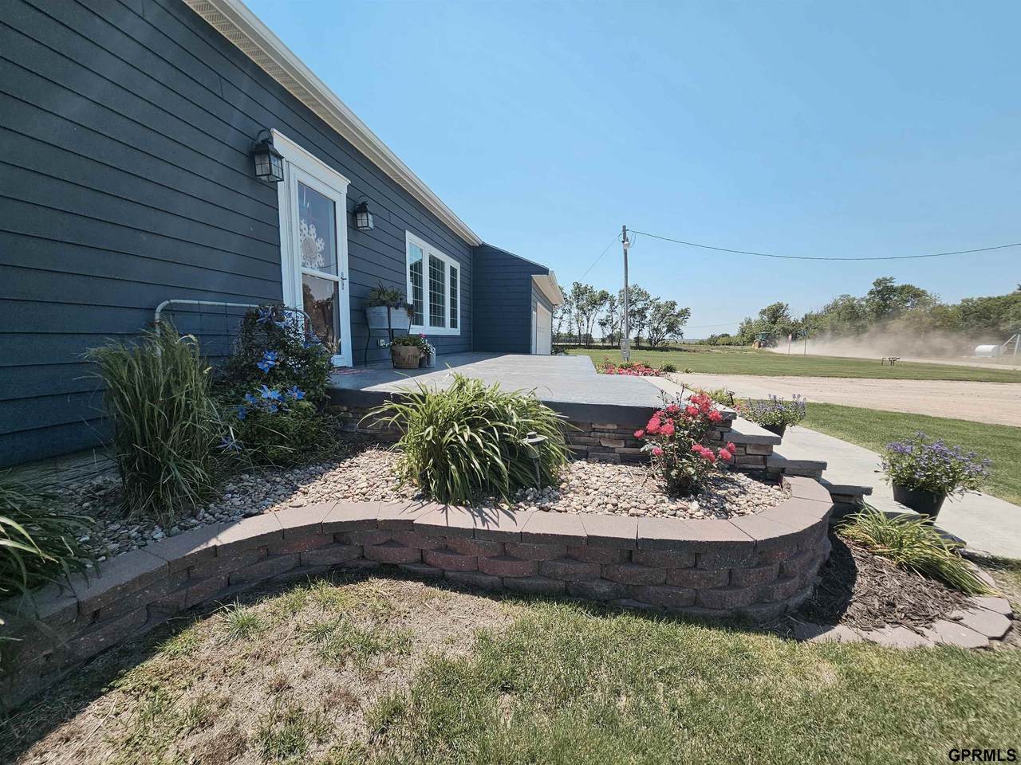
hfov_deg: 106.2
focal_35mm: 13
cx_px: 510
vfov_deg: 89.9
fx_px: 383
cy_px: 382
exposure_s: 1/2000
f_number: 2.2
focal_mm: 2.2
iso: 50
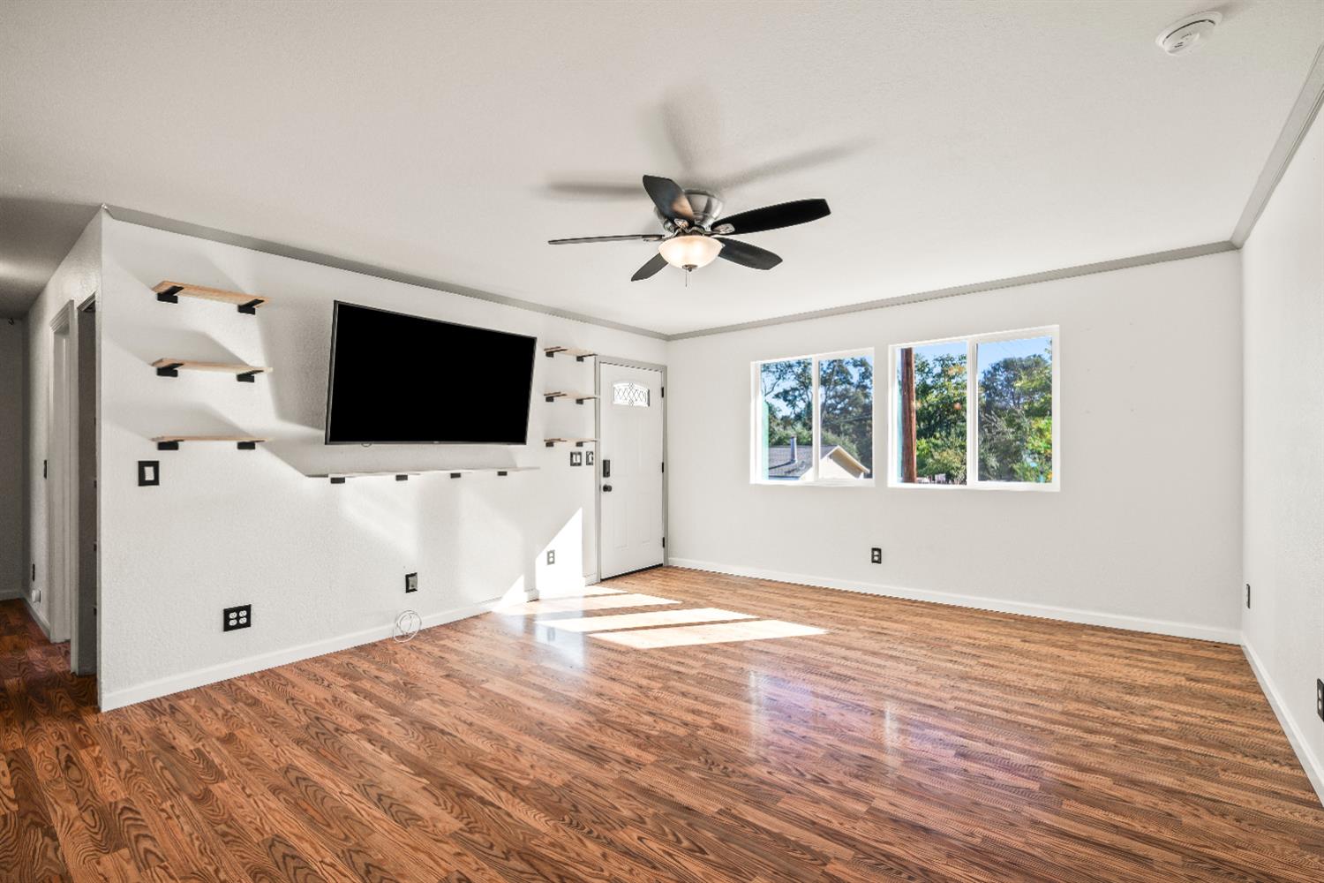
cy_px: 442
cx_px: 662
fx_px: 588
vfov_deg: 73.7
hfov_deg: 96.7
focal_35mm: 16
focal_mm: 16
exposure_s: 1/8
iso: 200
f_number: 8
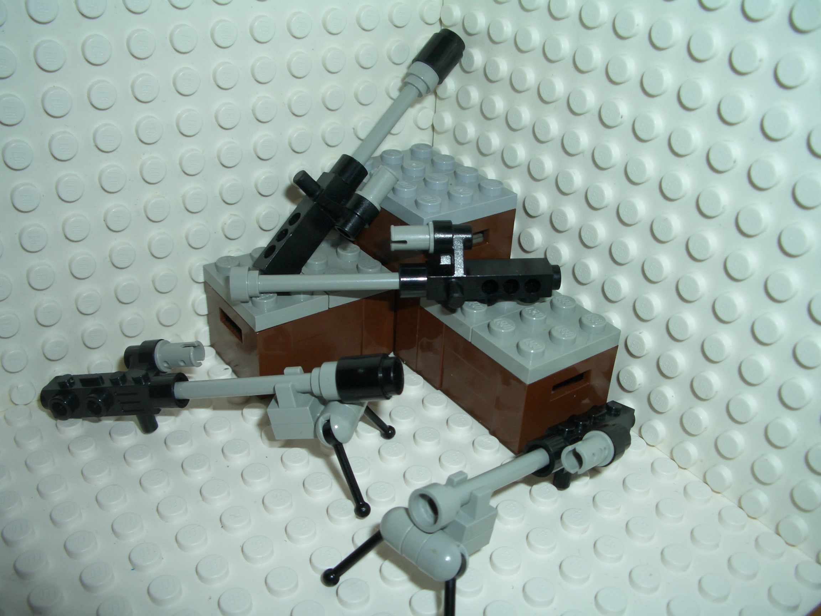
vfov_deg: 40.7
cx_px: 410
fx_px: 830
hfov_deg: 52.6
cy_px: 308
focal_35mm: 35
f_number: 4.3
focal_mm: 5.8
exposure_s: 1/60
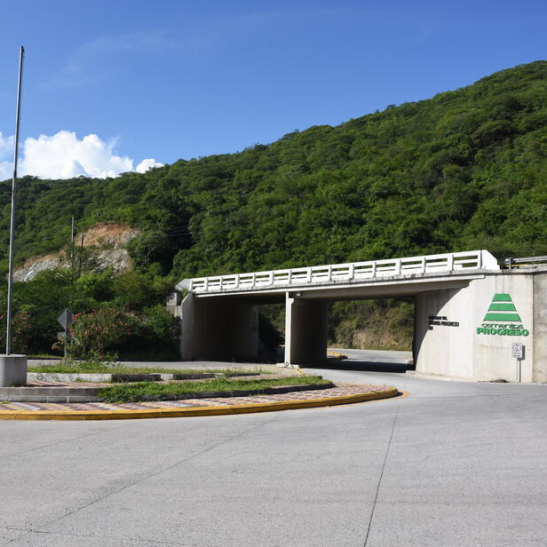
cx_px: 168
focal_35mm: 35
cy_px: 272
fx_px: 626
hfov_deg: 46.2
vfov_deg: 47.2
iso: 250
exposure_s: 1/1250
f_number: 6.3
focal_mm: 18
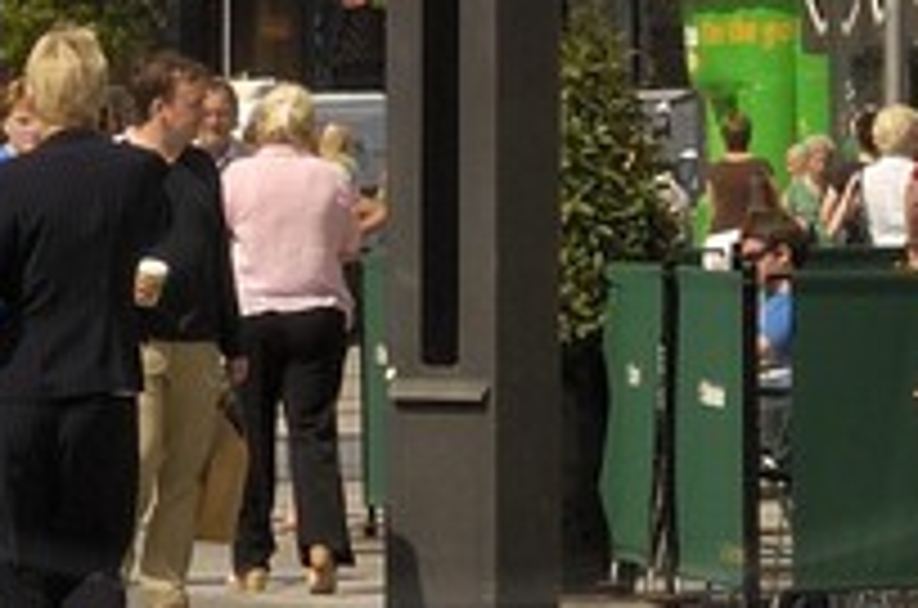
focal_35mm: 471
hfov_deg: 4.4
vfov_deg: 2.9
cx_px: 410
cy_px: -1040
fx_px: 11982
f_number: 11
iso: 100
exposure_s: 1/160
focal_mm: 40
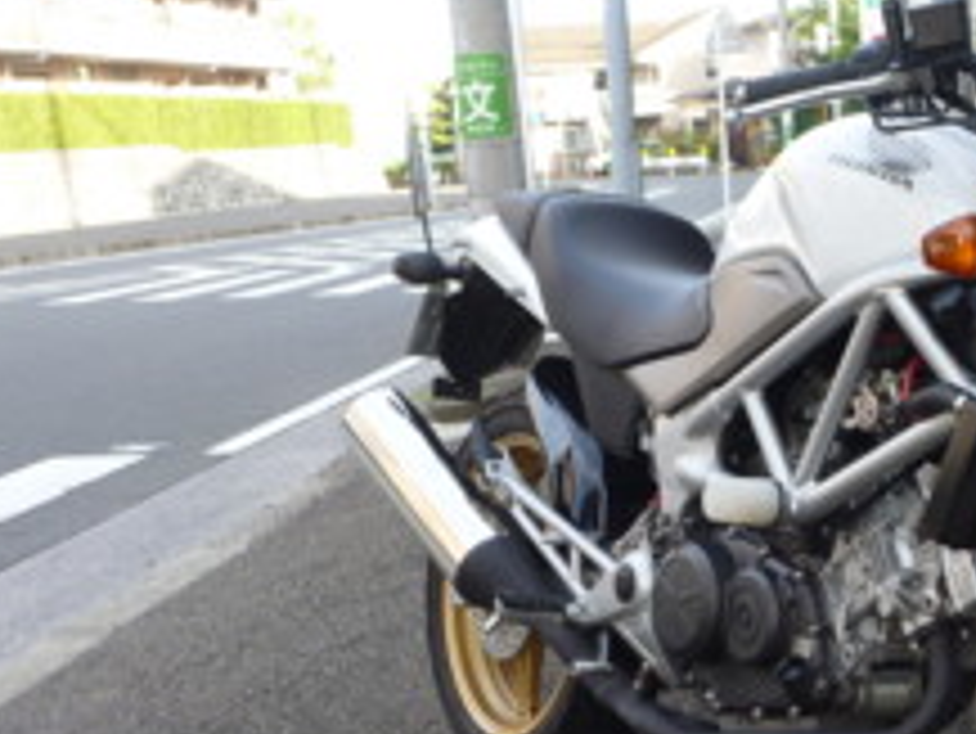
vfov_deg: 25.1
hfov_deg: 32.0
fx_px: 1636
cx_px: 832
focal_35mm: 58
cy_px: 513
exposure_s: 1/60
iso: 80
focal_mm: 4.9
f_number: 3.3
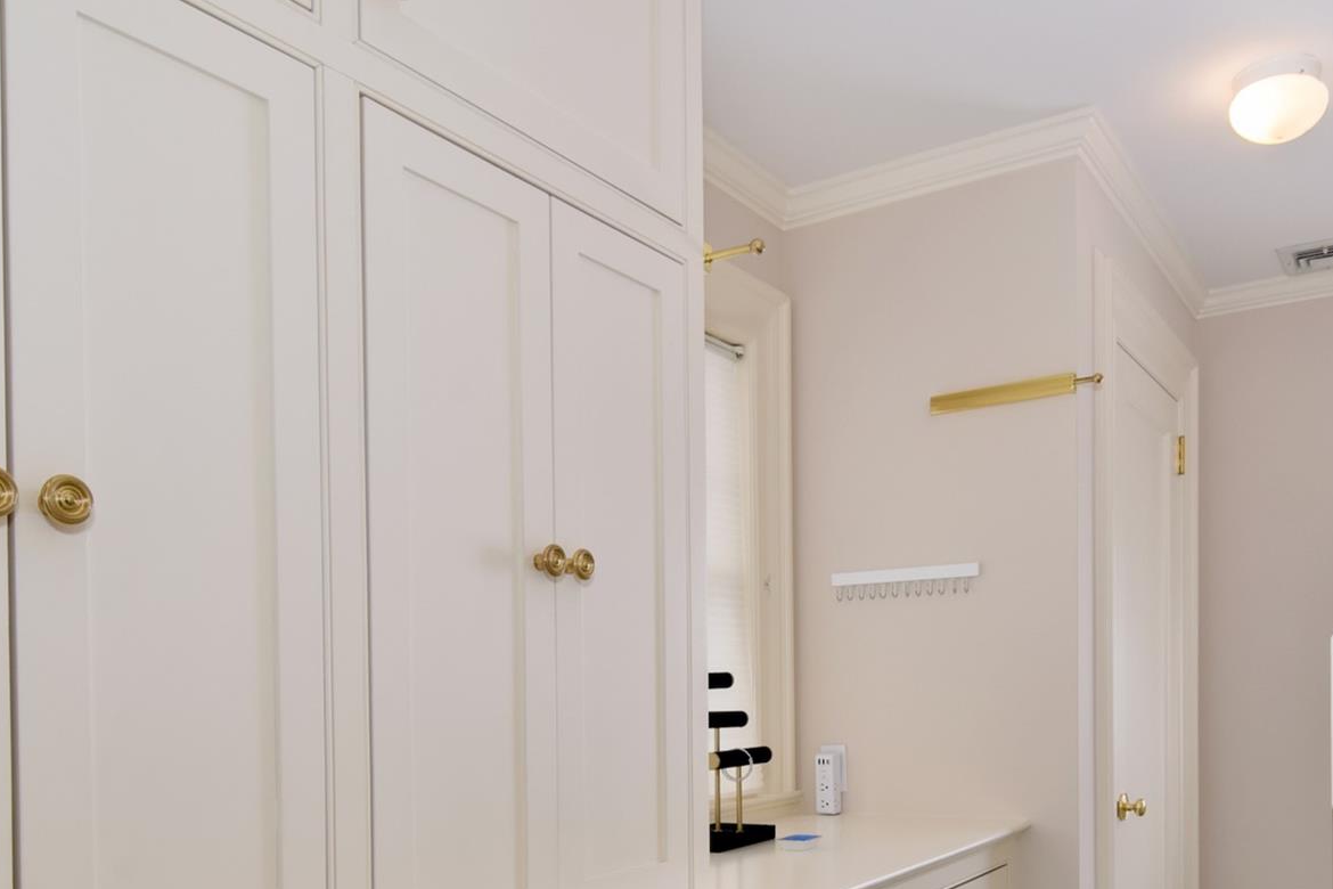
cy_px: 722
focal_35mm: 29
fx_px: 1069
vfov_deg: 42.9
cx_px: 803
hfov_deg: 63.3
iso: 640
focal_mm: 11
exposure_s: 1/80
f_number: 11
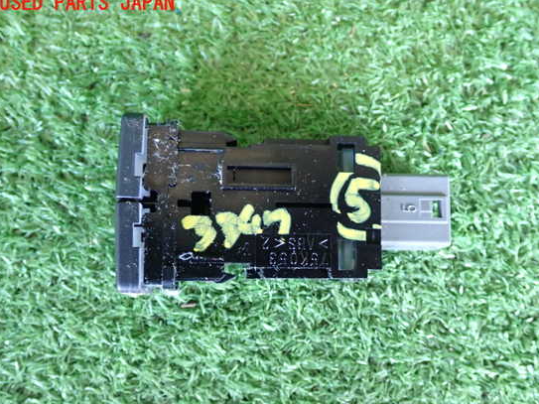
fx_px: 654
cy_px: 214
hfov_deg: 44.8
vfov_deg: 34.3
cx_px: 292
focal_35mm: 42
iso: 640
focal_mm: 6.83
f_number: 2.7
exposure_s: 1/40
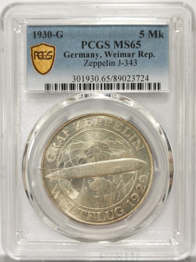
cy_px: 131
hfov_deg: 27.0
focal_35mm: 54
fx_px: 408
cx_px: 98
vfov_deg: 35.5
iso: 100
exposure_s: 1/100
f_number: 16
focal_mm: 5.56
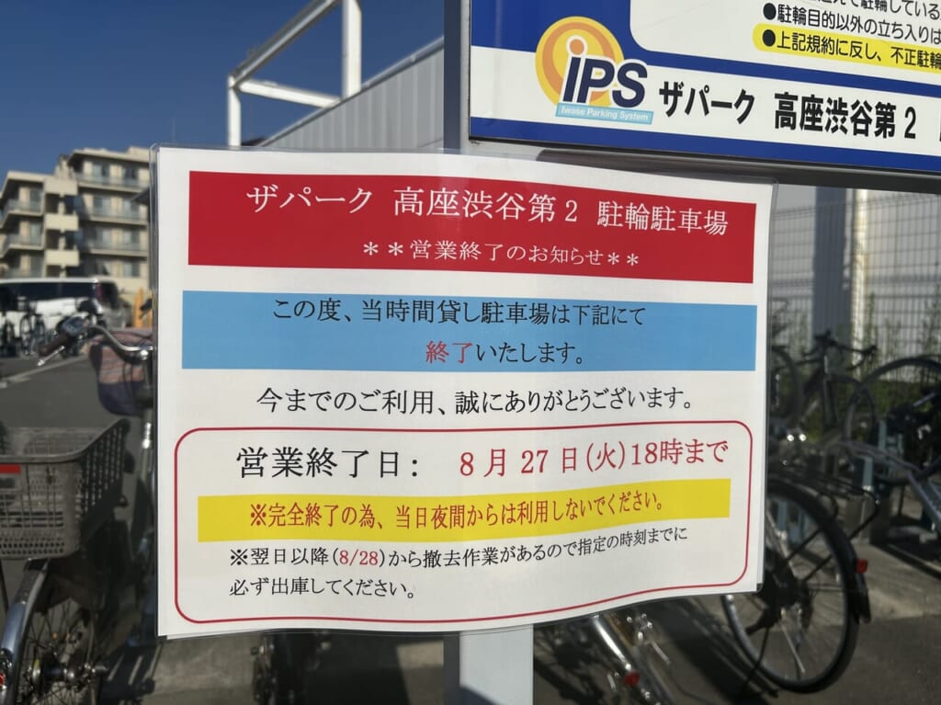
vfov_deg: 53.0
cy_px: 352
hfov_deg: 67.3
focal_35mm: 26
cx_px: 470
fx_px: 706
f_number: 1.5
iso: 50
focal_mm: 5.7
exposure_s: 1/12658
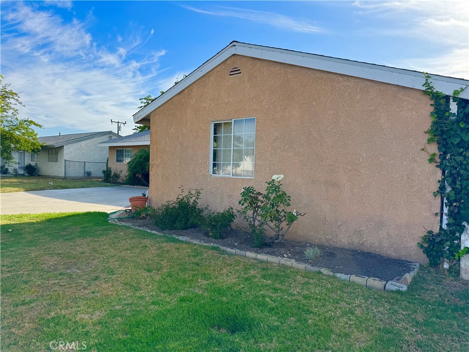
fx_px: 325
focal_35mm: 24
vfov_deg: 56.8
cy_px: 176
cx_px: 234
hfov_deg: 71.6
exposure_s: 1/2959
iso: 80
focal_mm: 6.76
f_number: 1.78
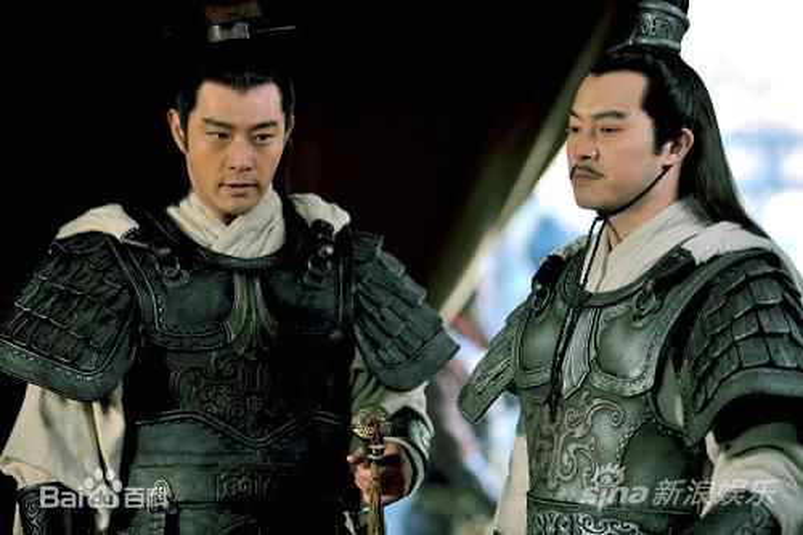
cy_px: 268
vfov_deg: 10.2
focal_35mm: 135
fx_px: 3010
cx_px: 402
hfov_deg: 15.2
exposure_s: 1/200
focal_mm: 135
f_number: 2.8
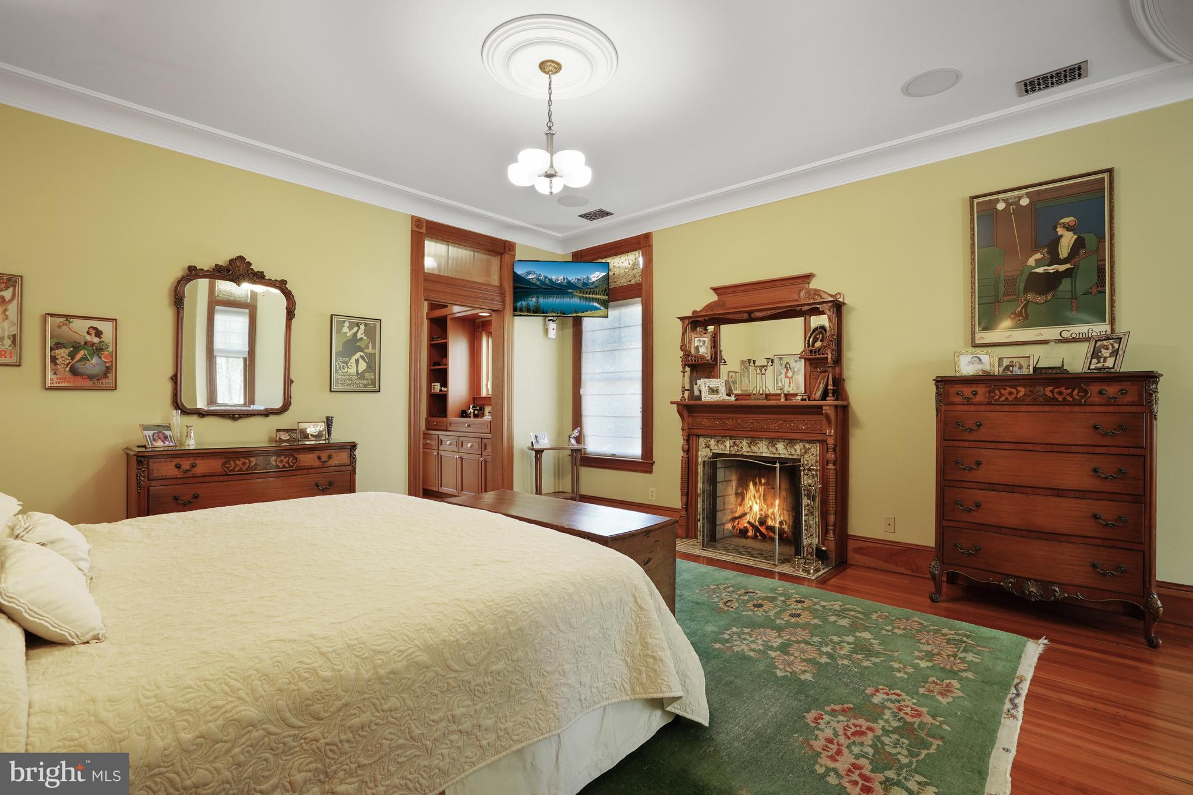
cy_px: 398
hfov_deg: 96.7
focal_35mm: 16
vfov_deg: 73.7
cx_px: 596
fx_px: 530
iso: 500
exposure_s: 1/6
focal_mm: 16
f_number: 8
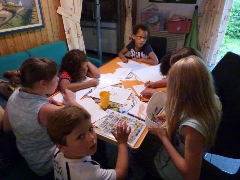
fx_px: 173
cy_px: 90
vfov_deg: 54.9
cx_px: 120
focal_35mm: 25
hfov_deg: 69.4
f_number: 2.8
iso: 1600
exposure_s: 1/100
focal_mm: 4.5
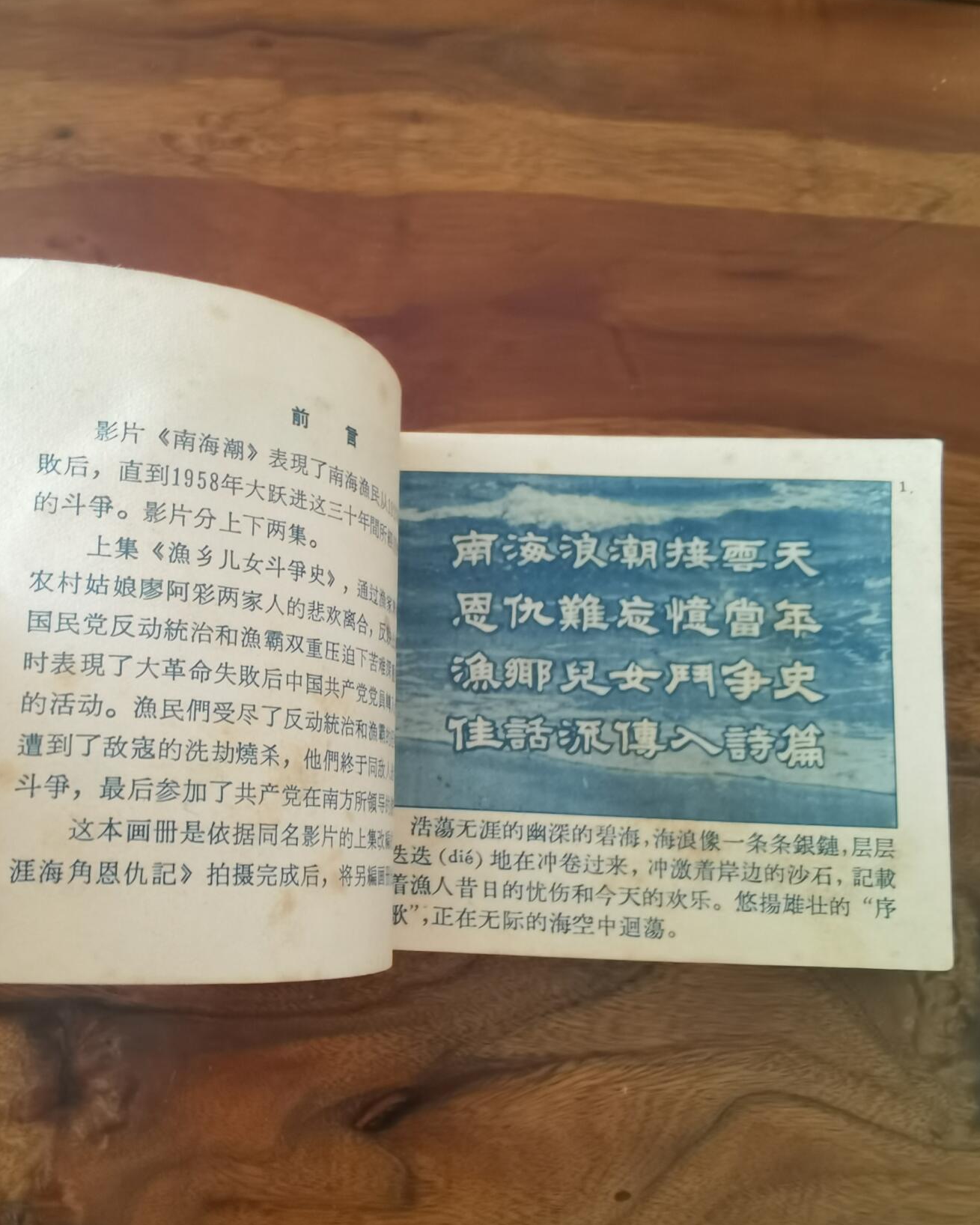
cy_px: 657
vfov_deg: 60.4
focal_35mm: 29
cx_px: 481
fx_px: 1051
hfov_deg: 50.0
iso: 320
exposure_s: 1/25
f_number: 2.2
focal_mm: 2.26
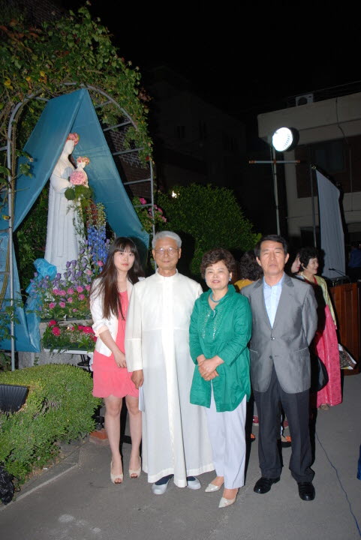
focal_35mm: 27
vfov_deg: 67.4
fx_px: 406
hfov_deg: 48.0
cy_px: 270
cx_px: 180
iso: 200
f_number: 5.6
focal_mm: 18
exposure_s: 1/60
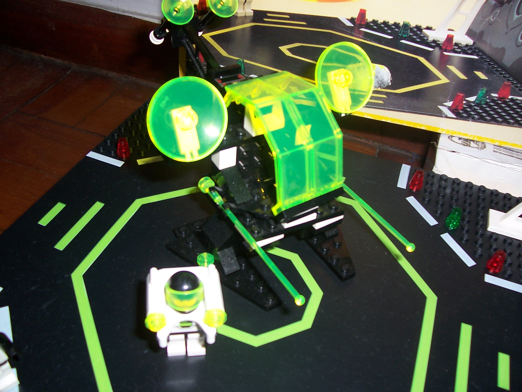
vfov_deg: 41.8
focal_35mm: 34
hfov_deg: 54.0
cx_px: 261
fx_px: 513
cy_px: 196
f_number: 2.7
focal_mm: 5.6
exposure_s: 1/60
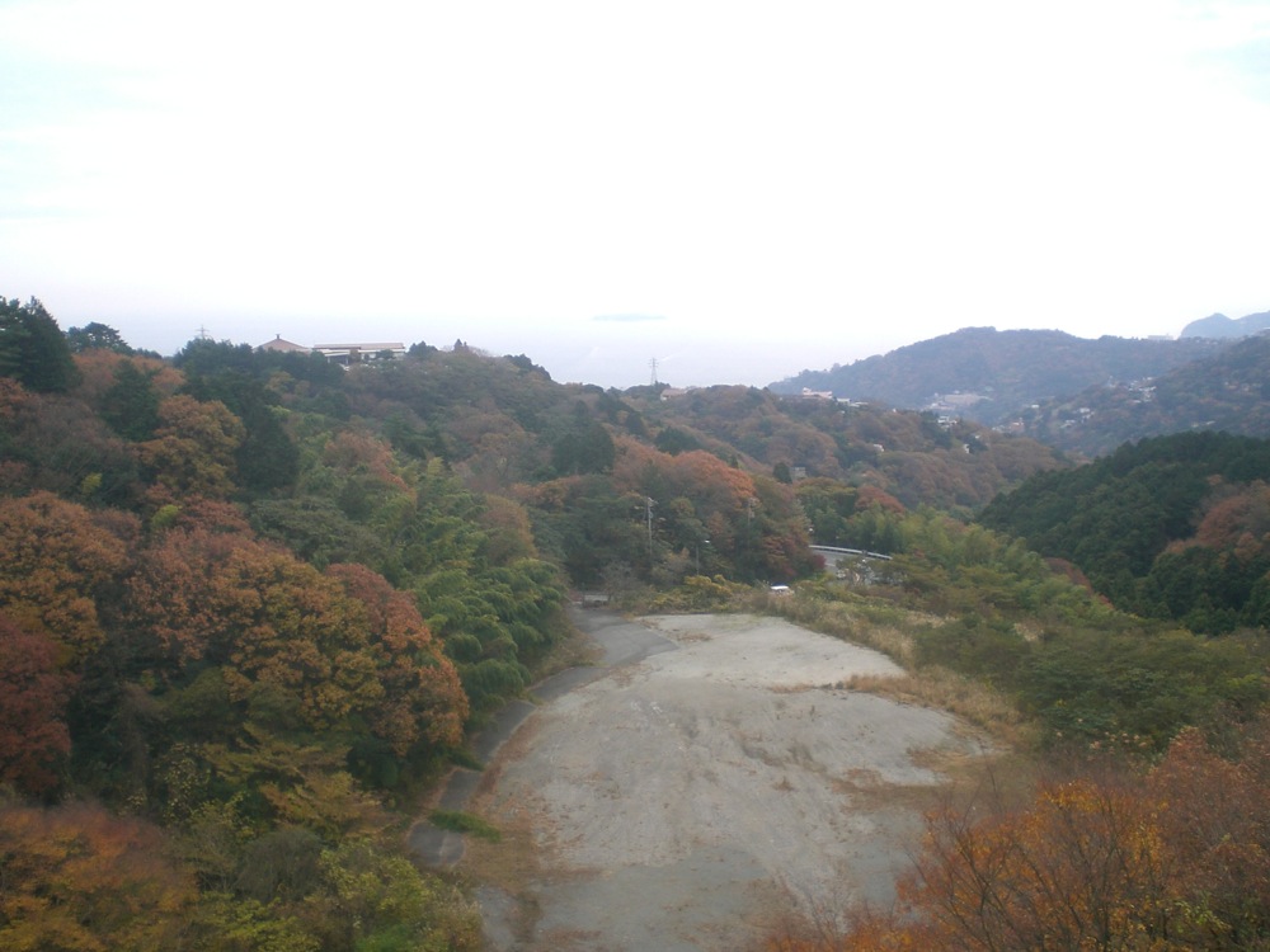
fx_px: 1394
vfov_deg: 37.7
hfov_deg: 49.0
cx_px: 635
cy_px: 476
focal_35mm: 38
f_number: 3.1
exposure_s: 1/160
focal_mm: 6.3
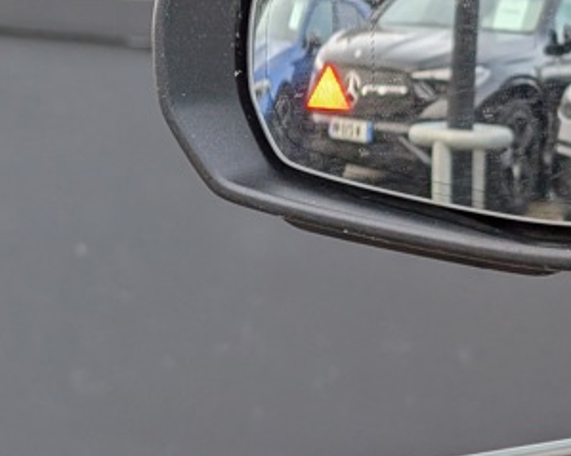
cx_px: 346
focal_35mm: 128
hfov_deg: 15.0
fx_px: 2162
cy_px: 76
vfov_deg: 12.0
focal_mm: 6.9
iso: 26
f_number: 1.68
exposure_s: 1/268
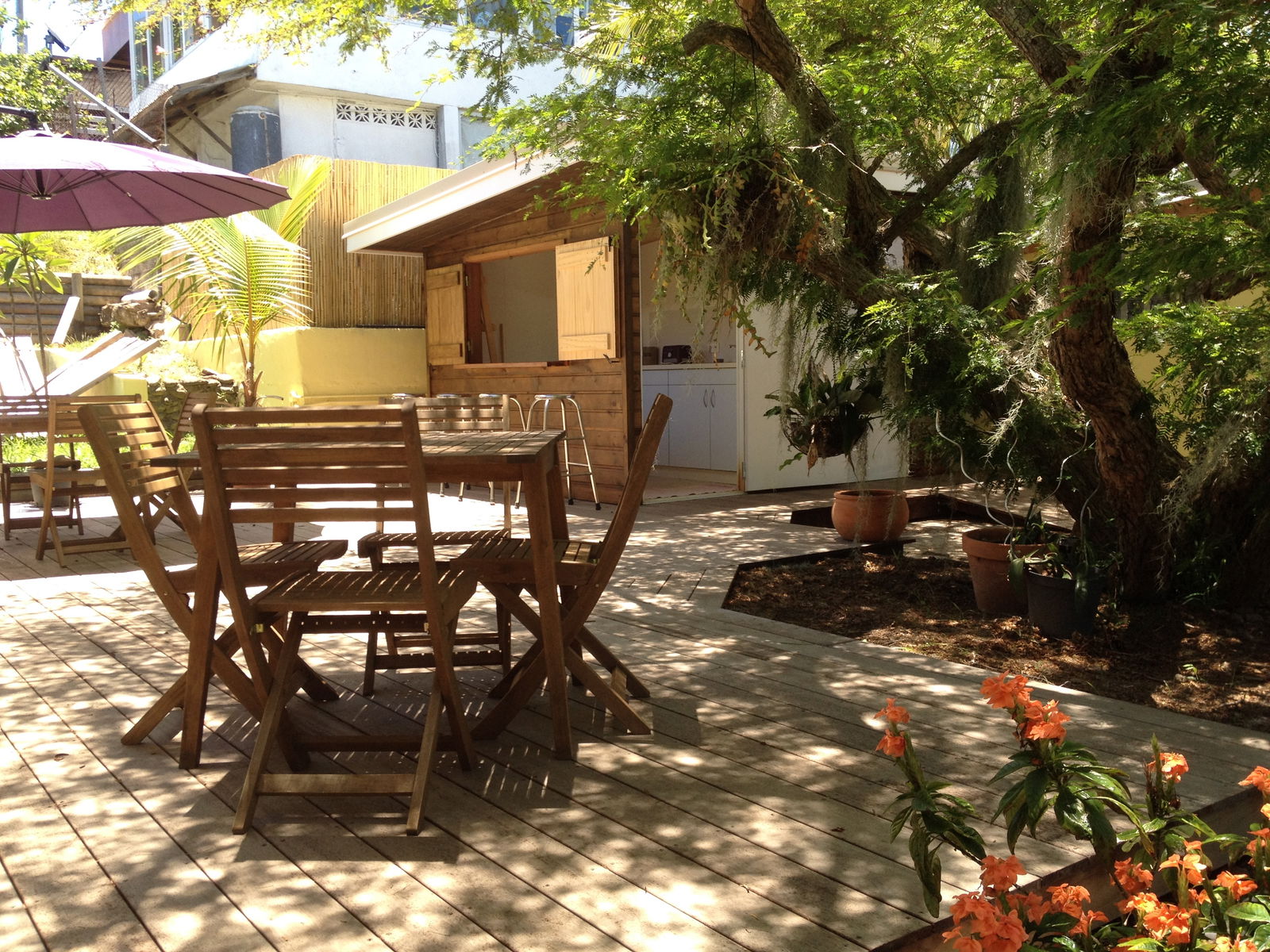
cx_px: 635
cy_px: 476
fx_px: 1284
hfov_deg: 52.6
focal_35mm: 35
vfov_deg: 40.7
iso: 50
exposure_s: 1/277
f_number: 2.4
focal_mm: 4.28
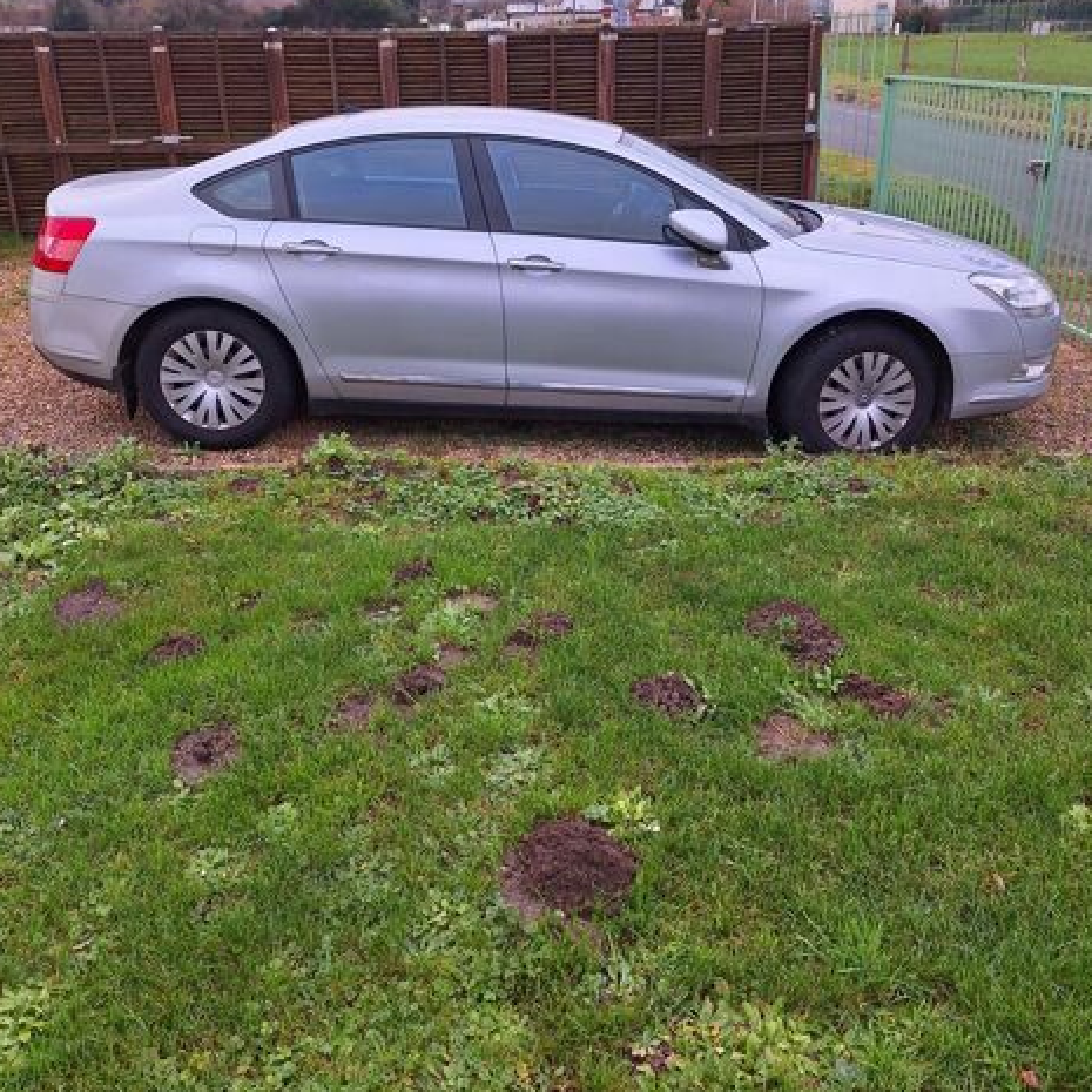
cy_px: 383
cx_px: 557
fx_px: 999
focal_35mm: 28
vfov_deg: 56.3
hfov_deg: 57.3
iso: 40
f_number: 1.8
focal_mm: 5.54
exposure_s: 1/191
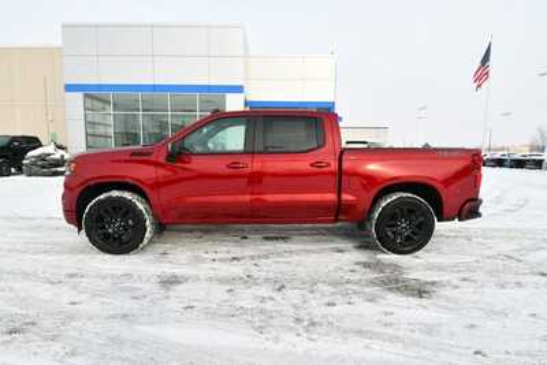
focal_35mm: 19
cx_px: 274
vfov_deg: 64.6
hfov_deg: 86.9
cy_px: 182
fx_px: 289
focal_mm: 13
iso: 125
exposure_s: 1/250
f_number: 8
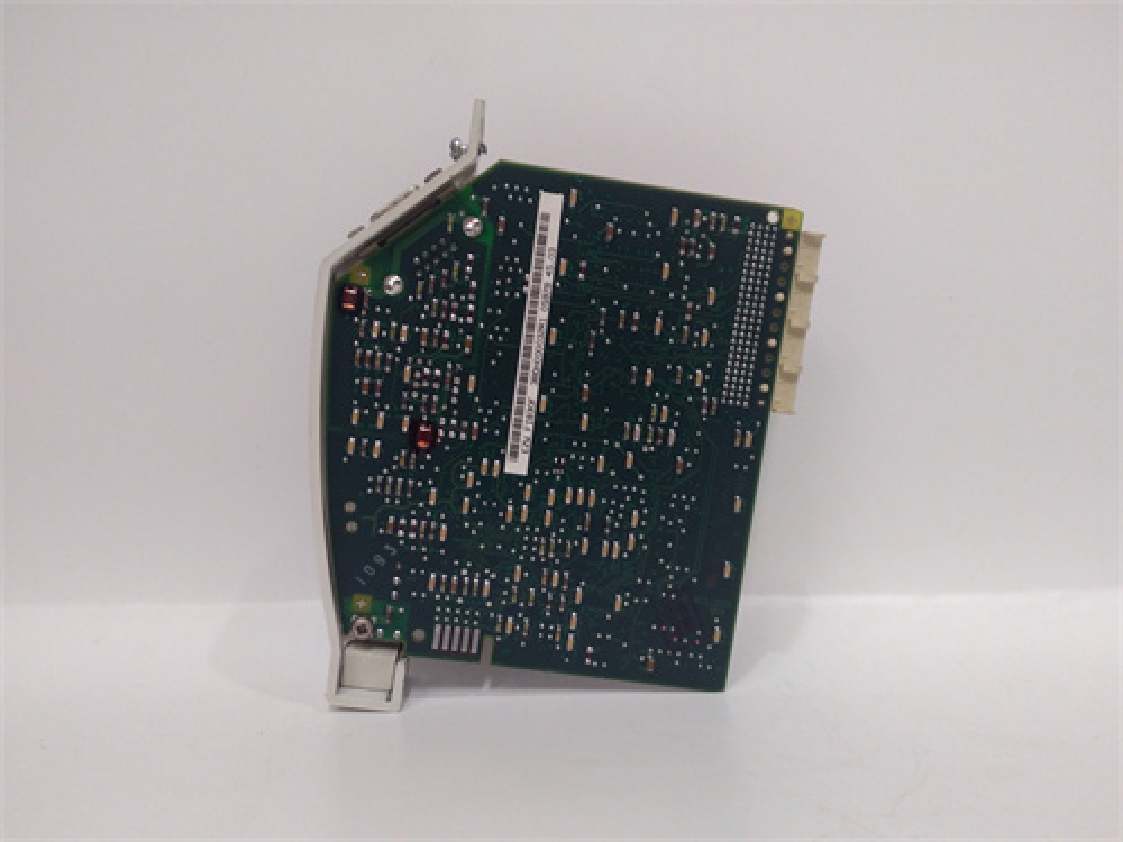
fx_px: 876
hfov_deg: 65.3
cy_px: 421
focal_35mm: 27
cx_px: 562
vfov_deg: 51.4
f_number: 2
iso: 294
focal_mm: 3.79
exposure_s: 1/33
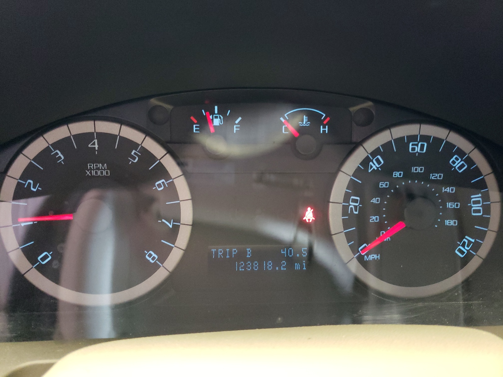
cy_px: 188
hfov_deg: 67.3
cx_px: 252
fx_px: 378
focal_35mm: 26
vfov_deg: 53.1
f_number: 1.5
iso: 443
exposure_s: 1/24
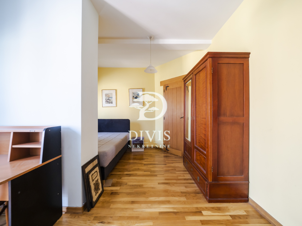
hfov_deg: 102.1
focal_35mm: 14
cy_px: 113
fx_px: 122
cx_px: 151
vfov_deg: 85.7
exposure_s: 1/20
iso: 400
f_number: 4
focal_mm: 7
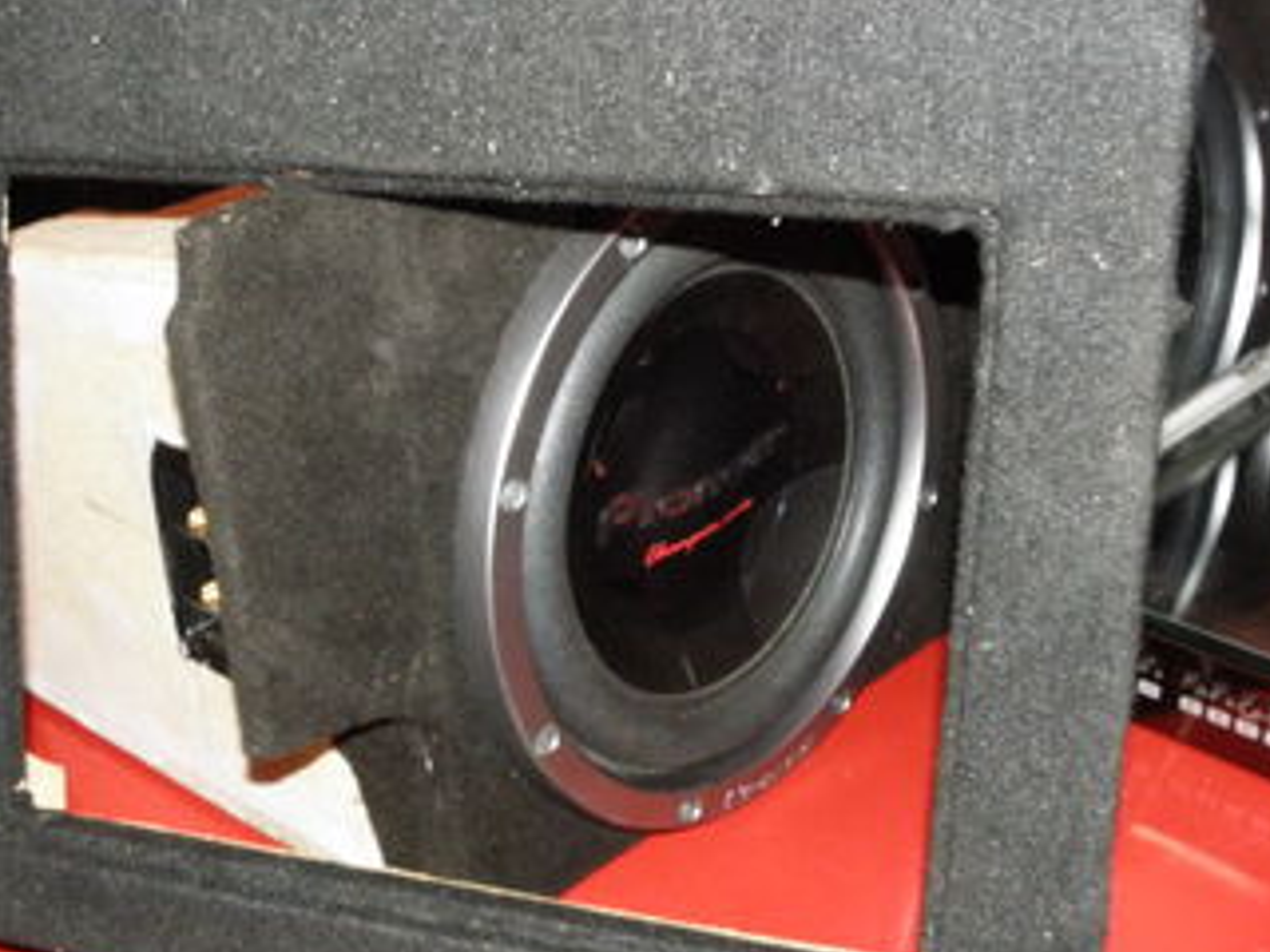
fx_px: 1908
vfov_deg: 28.0
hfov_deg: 36.8
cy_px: 460
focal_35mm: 52
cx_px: 560
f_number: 5.6
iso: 400
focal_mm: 4.6
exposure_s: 1/30
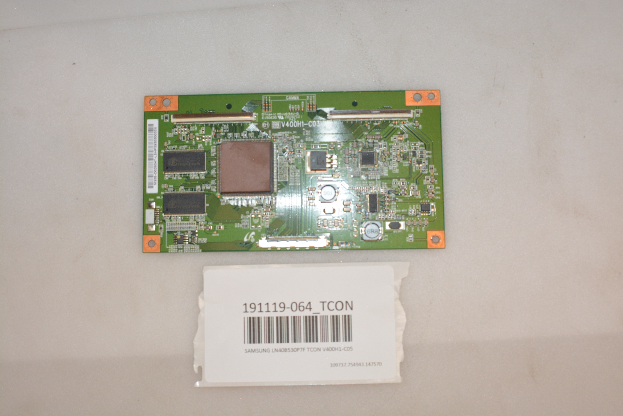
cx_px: 312
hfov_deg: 47.9
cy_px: 208
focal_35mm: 40
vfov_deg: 33.0
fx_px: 701
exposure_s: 1/160
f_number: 9
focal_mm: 27
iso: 1000
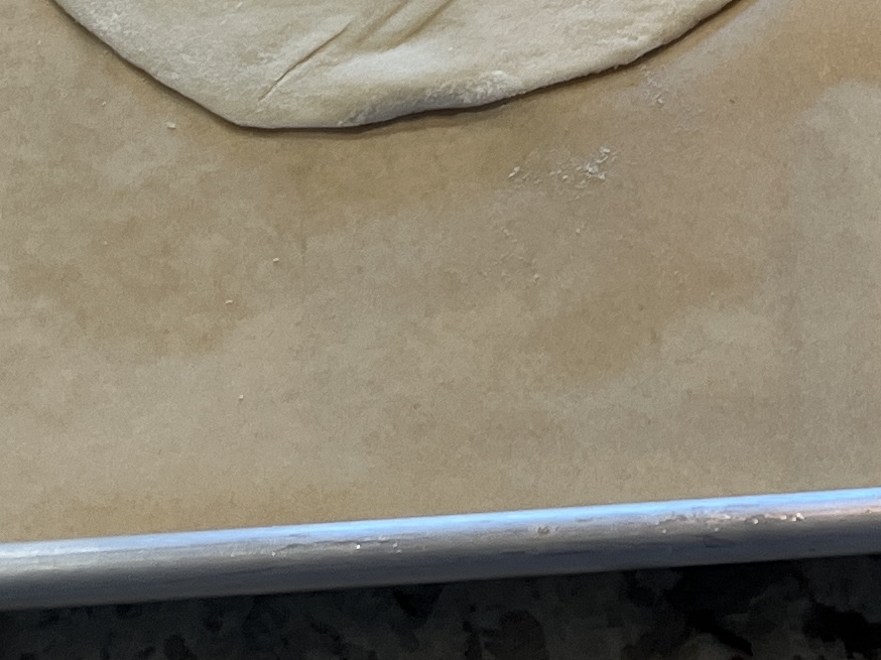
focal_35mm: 120
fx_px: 3053
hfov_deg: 16.1
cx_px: 902
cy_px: -549
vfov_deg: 11.4
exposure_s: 1/60
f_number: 1.6
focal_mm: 5.1
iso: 80
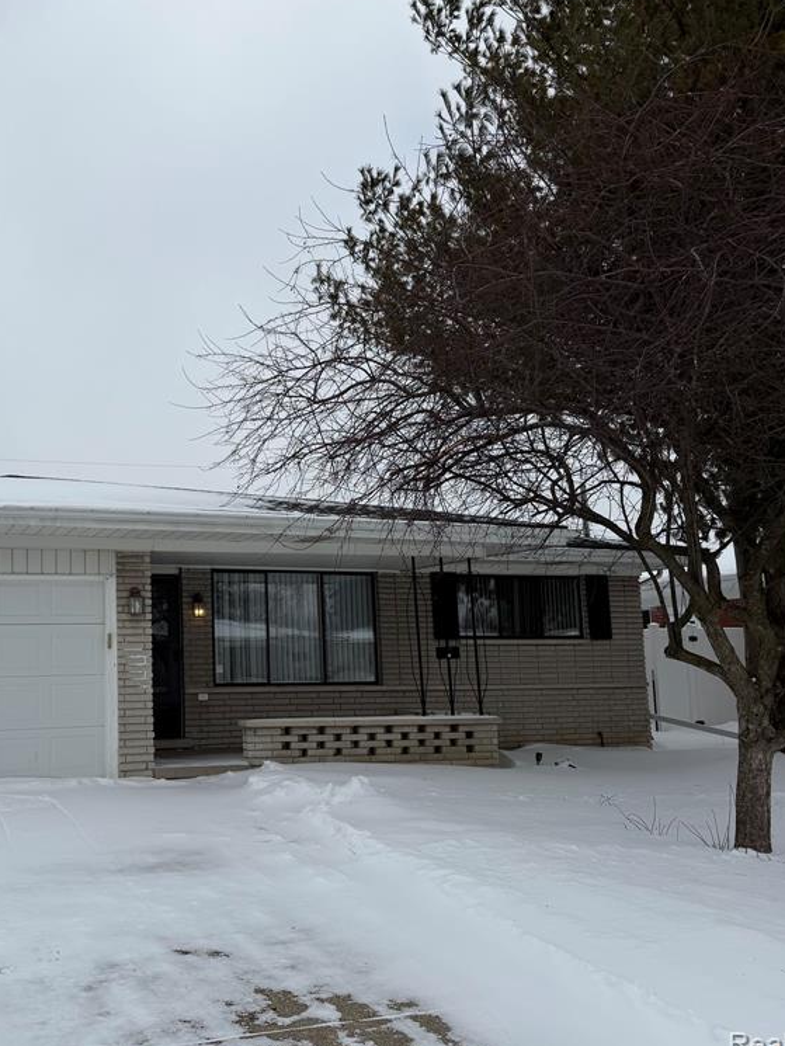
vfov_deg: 55.3
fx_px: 998
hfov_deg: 41.1
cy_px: 527
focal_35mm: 33
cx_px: 152
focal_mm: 6.76
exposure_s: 1/6711
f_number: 1.78
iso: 80
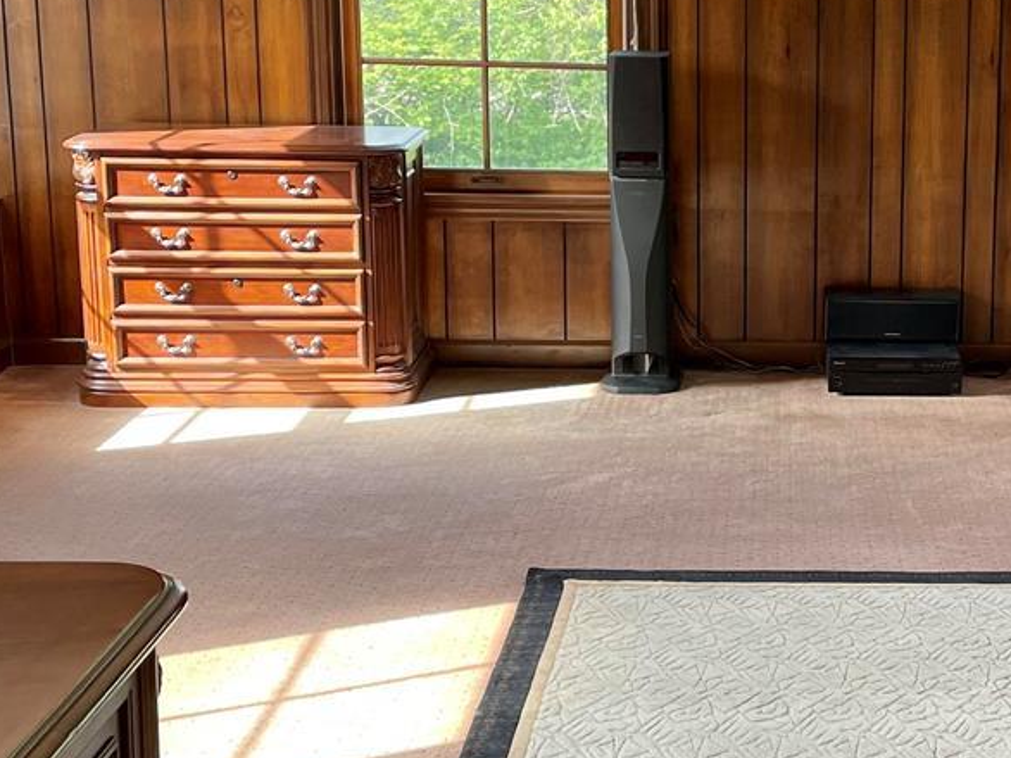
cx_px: 873
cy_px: 347
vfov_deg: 20.7
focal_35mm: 71
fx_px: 2073
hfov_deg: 26.6
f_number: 1.6
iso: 64
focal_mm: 4.2
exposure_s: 1/121
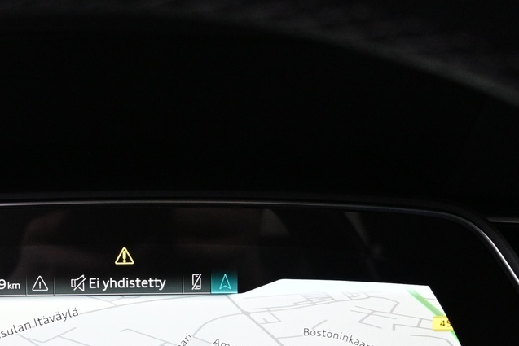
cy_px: 283
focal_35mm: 61
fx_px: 880
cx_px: 83
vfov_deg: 21.9
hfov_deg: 31.8
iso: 1600
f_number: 3.5
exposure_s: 1/40
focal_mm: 16
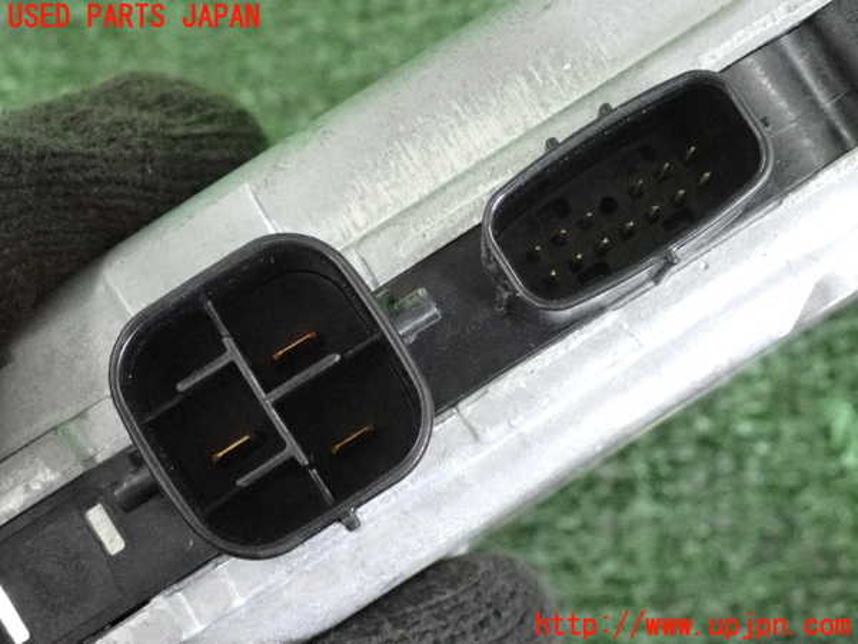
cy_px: 322
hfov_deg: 22.3
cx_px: 429
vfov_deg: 16.8
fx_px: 2181
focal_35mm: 88
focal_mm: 15.66
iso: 4000
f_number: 4.5
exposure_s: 1/125
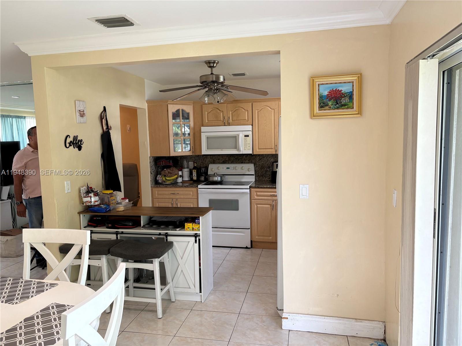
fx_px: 347
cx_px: 231
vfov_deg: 53.1
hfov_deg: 67.3
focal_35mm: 26
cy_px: 173
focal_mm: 5.96
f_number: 1.6
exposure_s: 1/120
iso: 100
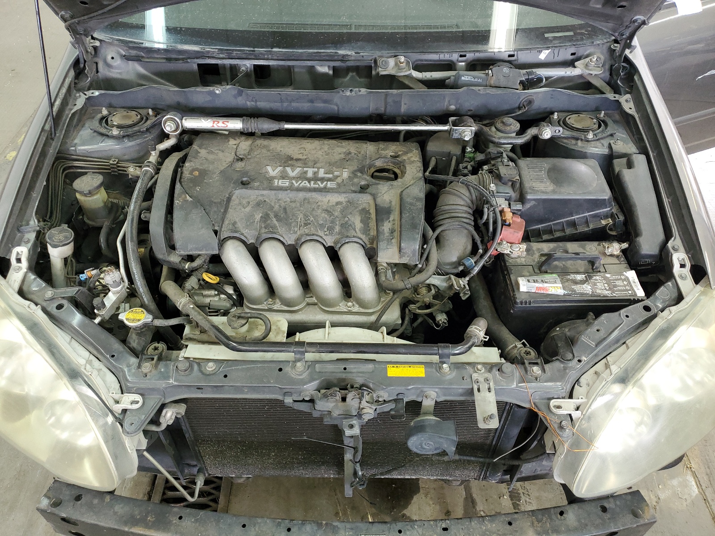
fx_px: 537
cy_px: 268
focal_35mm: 26
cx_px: 358
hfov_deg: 67.3
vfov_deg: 53.1
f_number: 1.5
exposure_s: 1/60.2
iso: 158
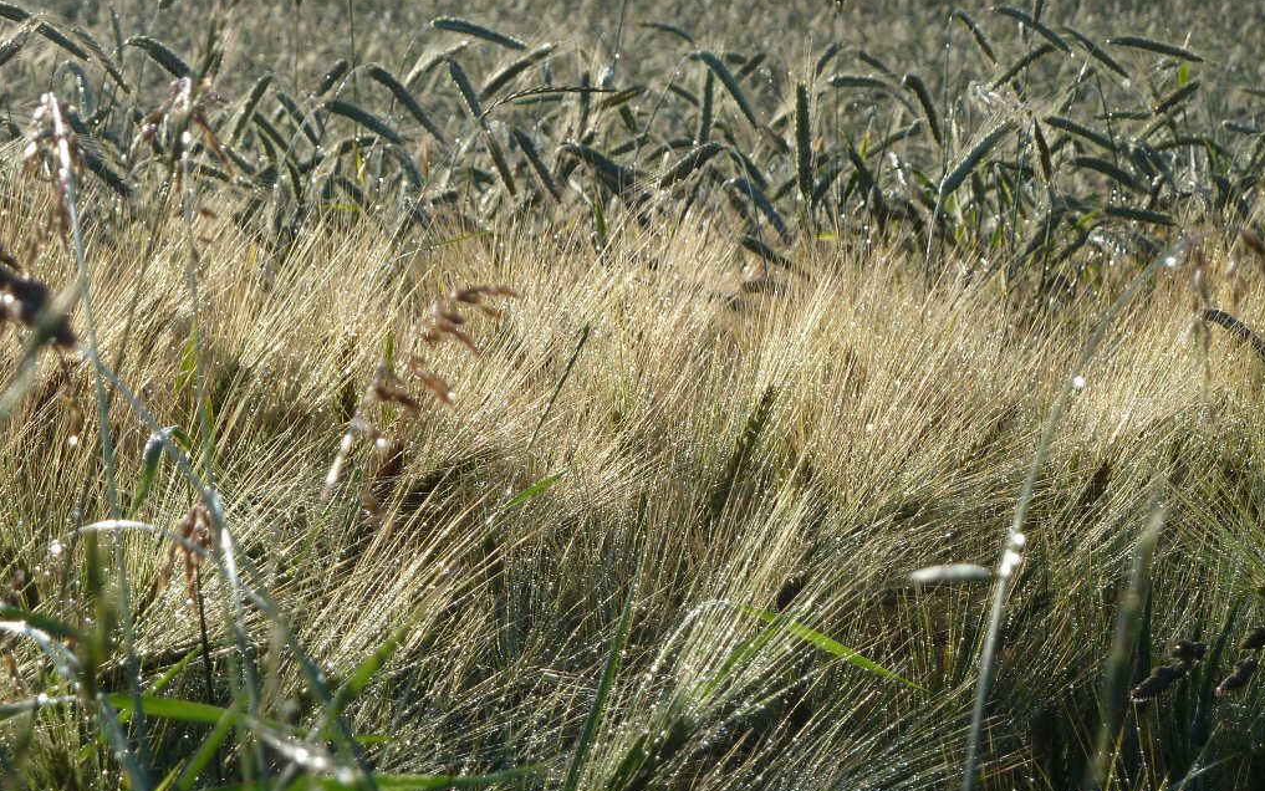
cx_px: 634
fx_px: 4379
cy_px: 470
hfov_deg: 16.4
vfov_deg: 10.3
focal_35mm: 127
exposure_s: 1/400
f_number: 4.4
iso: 80
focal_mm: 19.5
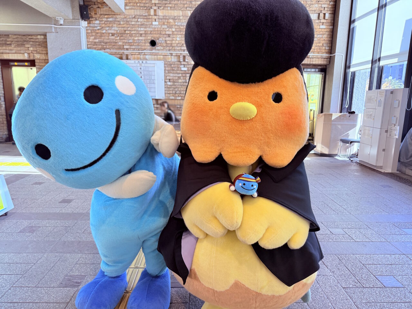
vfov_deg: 56.8
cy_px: 154
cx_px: 206
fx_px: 286
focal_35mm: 24
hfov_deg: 71.6
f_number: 1.78
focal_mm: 6.76
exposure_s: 1/120
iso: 200
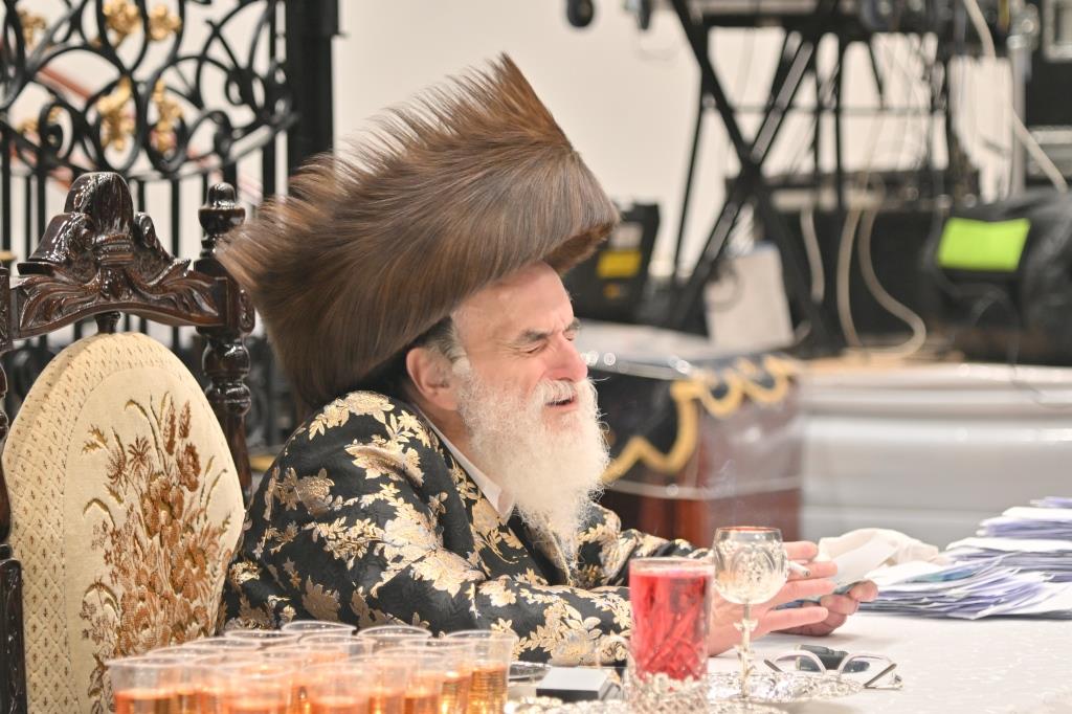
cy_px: 357
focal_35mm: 157
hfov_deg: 13.1
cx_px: 536
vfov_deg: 8.7
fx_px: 4673
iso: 320
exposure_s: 1/200
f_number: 4
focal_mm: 105
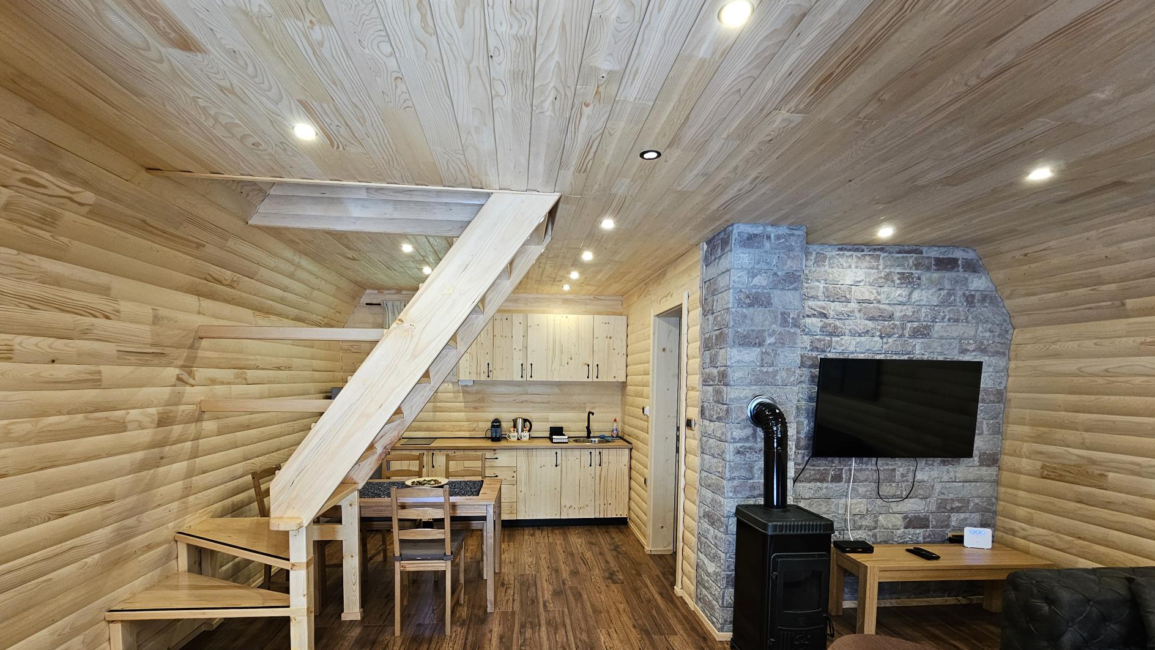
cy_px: 413
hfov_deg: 103.0
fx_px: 459
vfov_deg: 69.2
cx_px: 558
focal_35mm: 15
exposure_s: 1/50
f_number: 2.2
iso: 160
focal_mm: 2.2
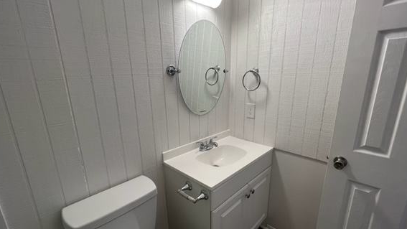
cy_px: 126
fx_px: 173
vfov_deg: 66.9
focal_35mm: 16
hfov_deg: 99.3
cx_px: 210
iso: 125
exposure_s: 1/60
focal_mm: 1.57
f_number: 1.8
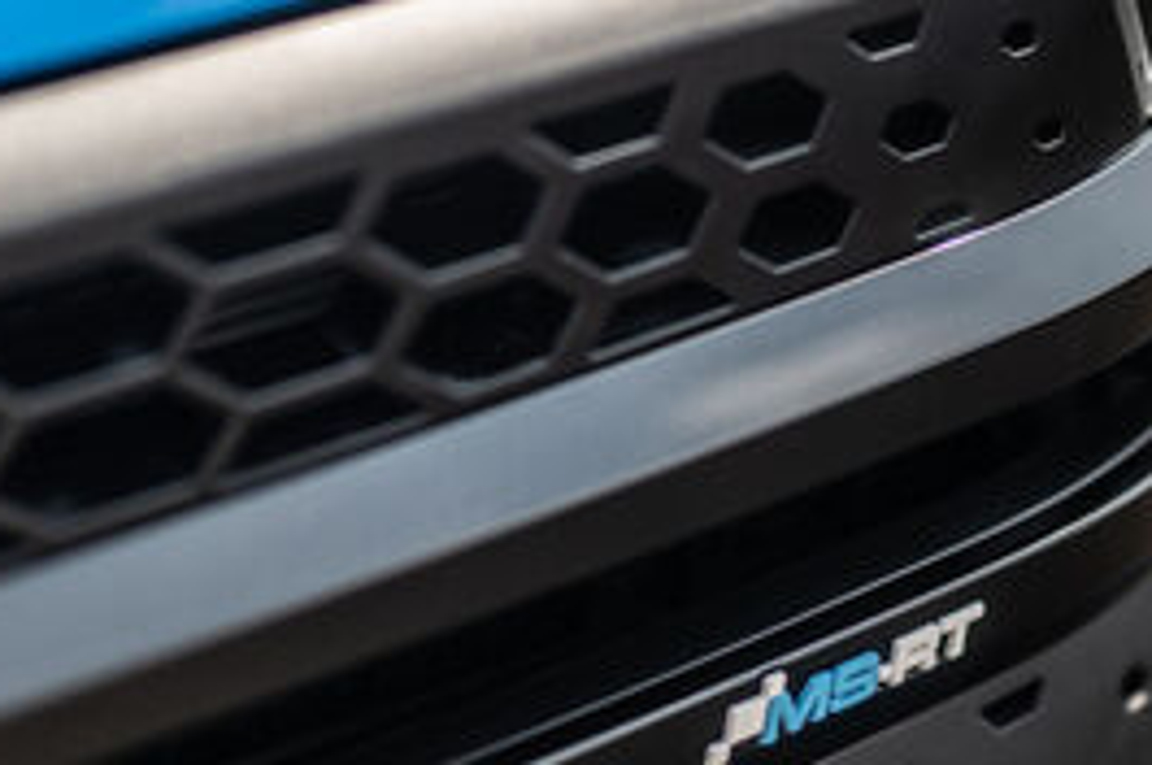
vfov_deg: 11.8
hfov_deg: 17.6
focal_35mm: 116
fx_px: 3707
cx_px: 787
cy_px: 576
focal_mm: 50
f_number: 1.2
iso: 40
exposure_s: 1/1250
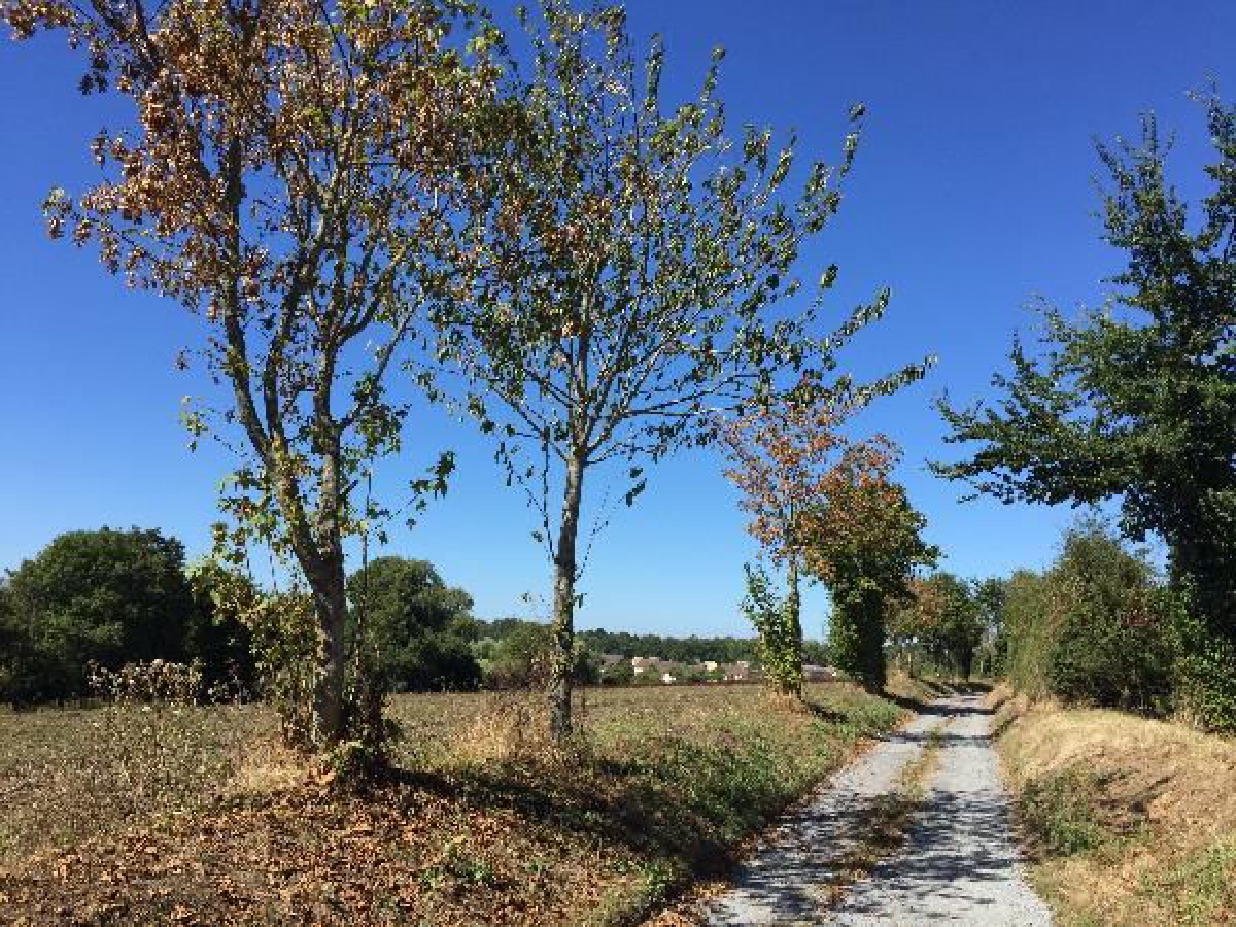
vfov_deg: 48.2
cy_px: 464
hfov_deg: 61.7
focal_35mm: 29
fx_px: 1035
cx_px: 618
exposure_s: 1/1799
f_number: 2.2
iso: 32
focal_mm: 4.15
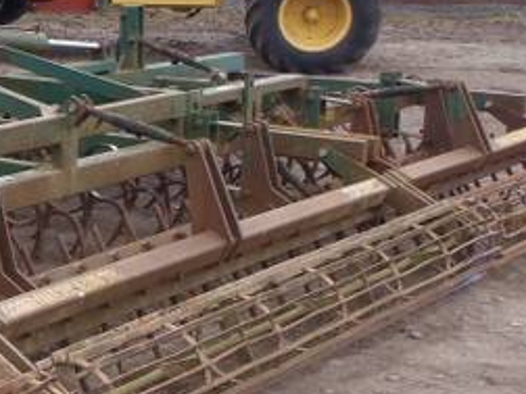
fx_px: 1352
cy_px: 165
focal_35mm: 89
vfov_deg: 16.6
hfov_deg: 20.0
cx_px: -182
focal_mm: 5
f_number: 4.5
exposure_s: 1/200
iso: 80
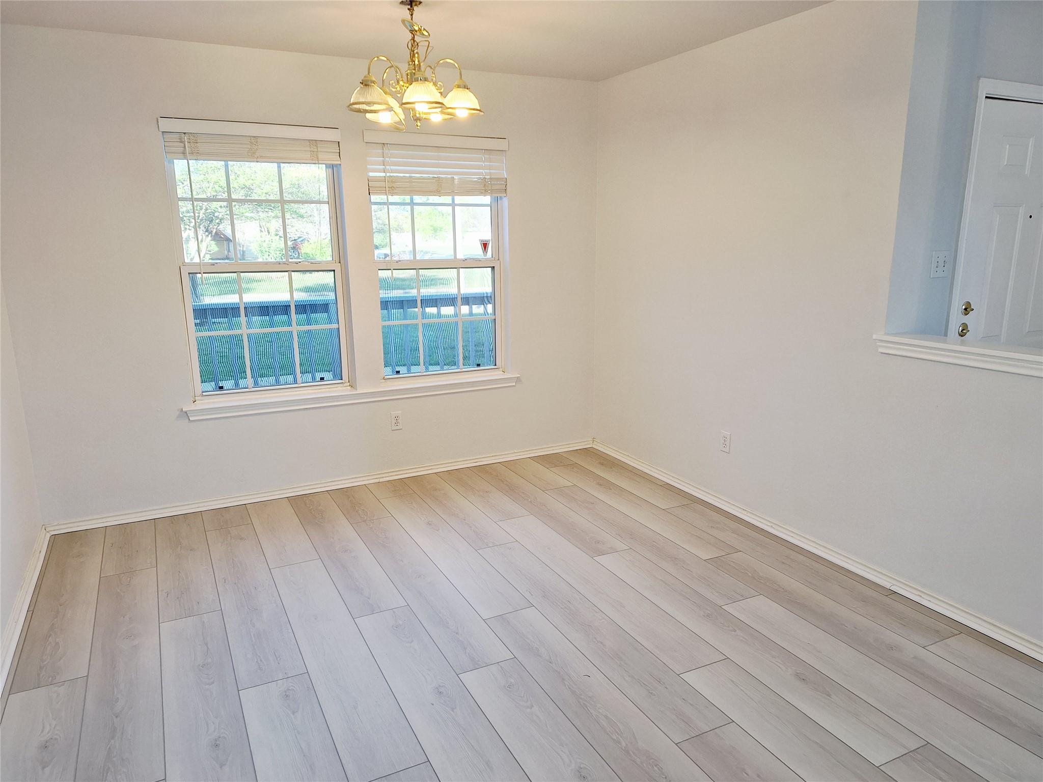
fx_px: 693
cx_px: 522
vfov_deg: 58.9
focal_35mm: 23
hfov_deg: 73.9
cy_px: 391
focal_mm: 5.54
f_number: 1.8
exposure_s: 1/40
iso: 64
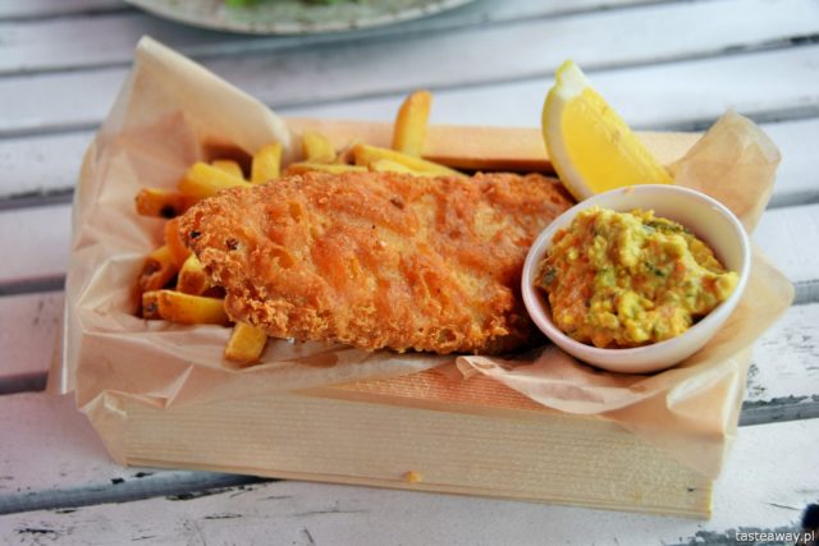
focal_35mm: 54
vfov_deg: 25.1
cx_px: 410
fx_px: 1229
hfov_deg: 36.9
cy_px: 273
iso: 110
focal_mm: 36
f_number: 5
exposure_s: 1/50
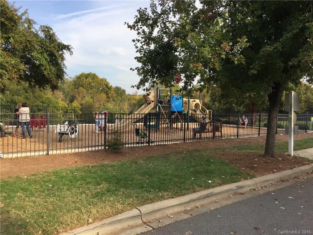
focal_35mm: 29
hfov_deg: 61.7
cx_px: 156
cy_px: 118
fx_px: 262
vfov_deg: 48.2
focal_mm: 4.15
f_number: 2.2
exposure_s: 1/732
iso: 32
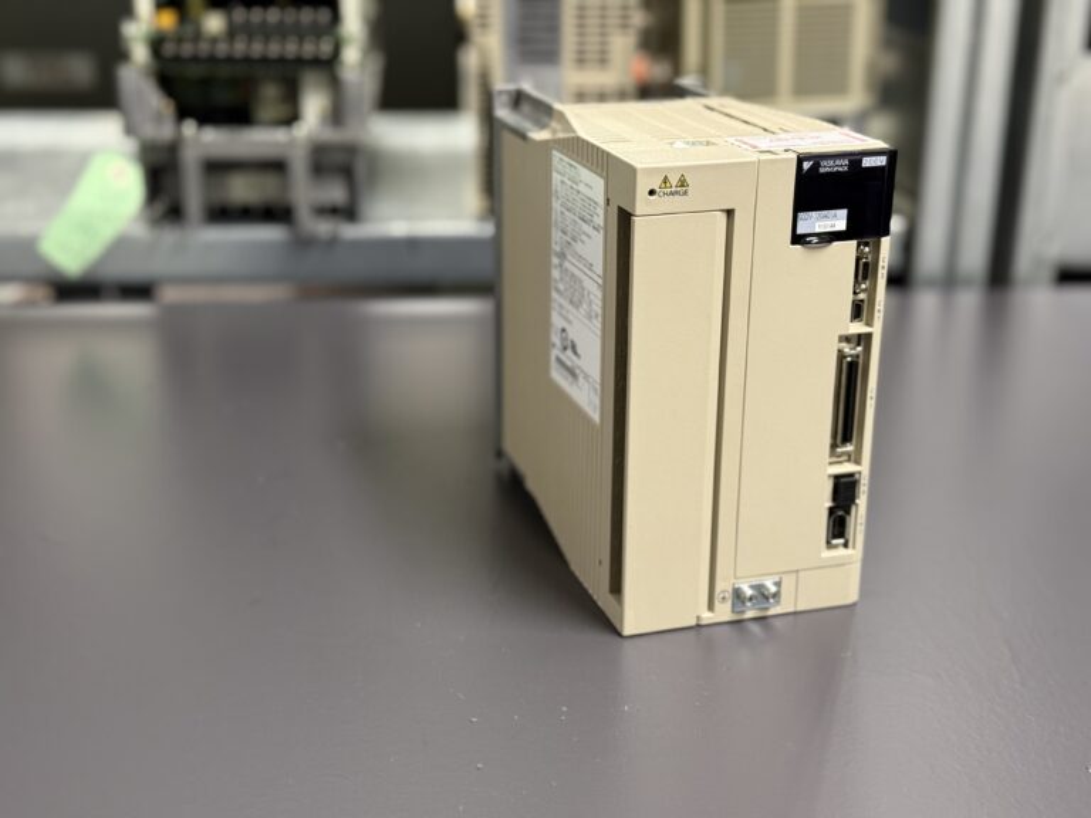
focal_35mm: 48
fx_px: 1513
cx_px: 546
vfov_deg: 30.3
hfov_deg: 39.7
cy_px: 409
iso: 200
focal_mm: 6.76
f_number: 1.78
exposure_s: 1/33
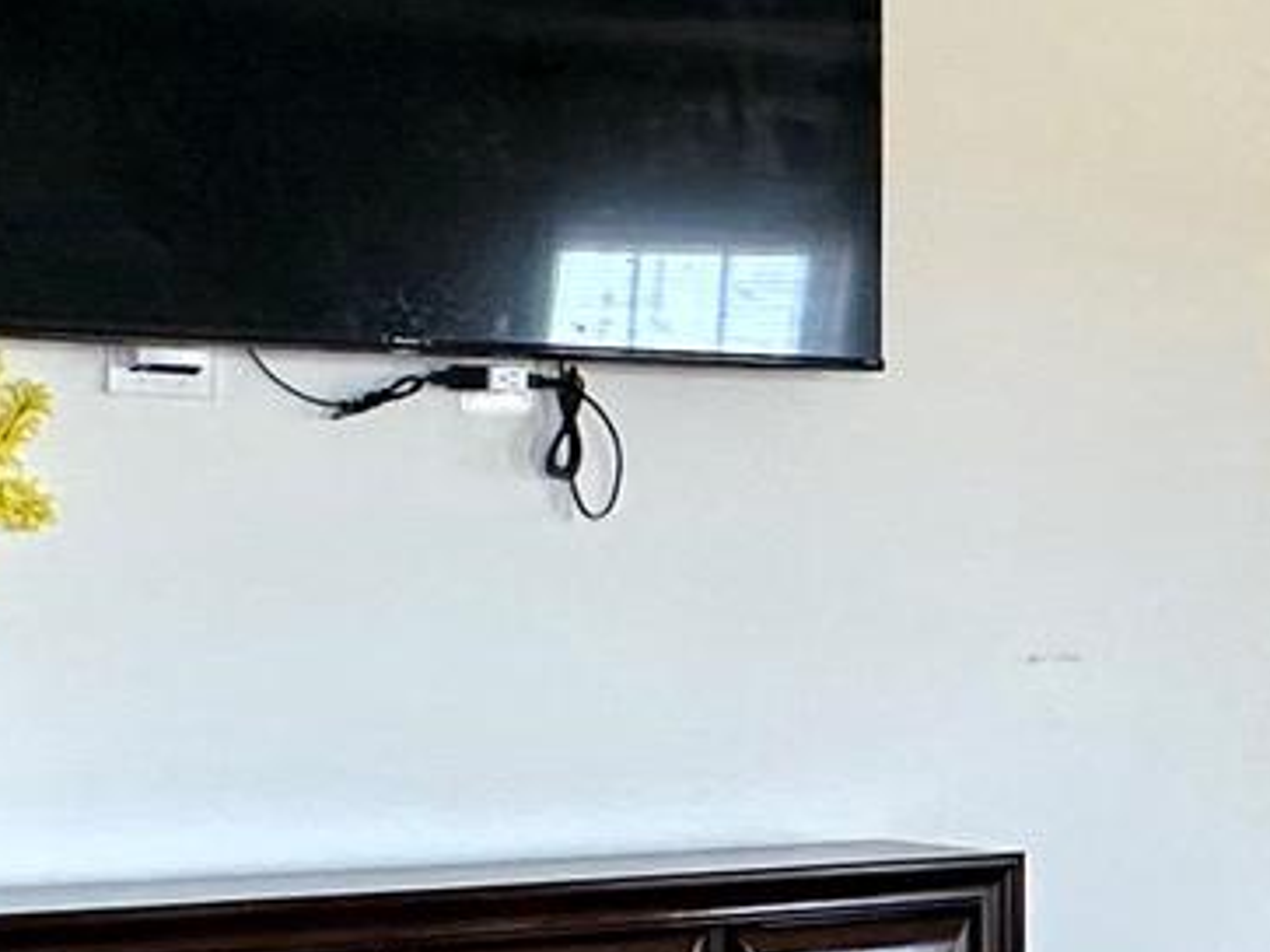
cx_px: 1690
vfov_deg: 18.6
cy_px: 548
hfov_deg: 22.0
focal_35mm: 79
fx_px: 2897
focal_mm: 2.22
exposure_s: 1/99
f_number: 2.2
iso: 160
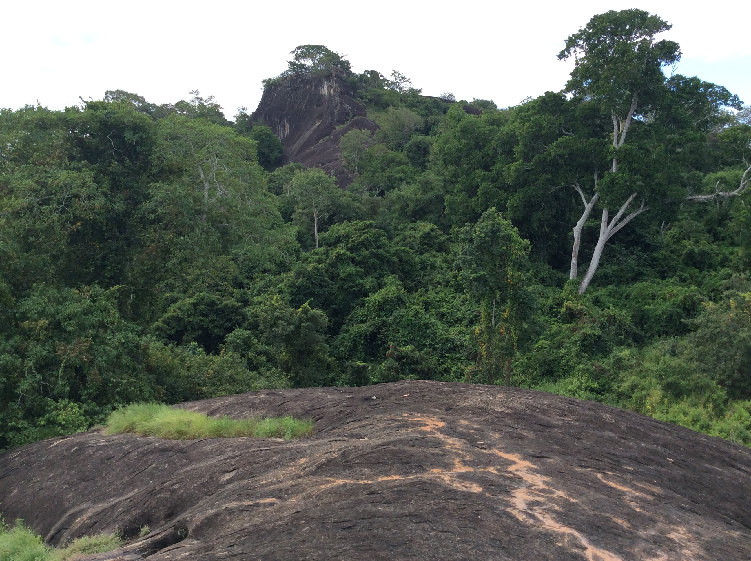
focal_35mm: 32
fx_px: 693
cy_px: 280
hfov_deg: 56.9
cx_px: 376
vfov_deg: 44.1
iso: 32
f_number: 2.4
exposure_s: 1/583
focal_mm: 3.3
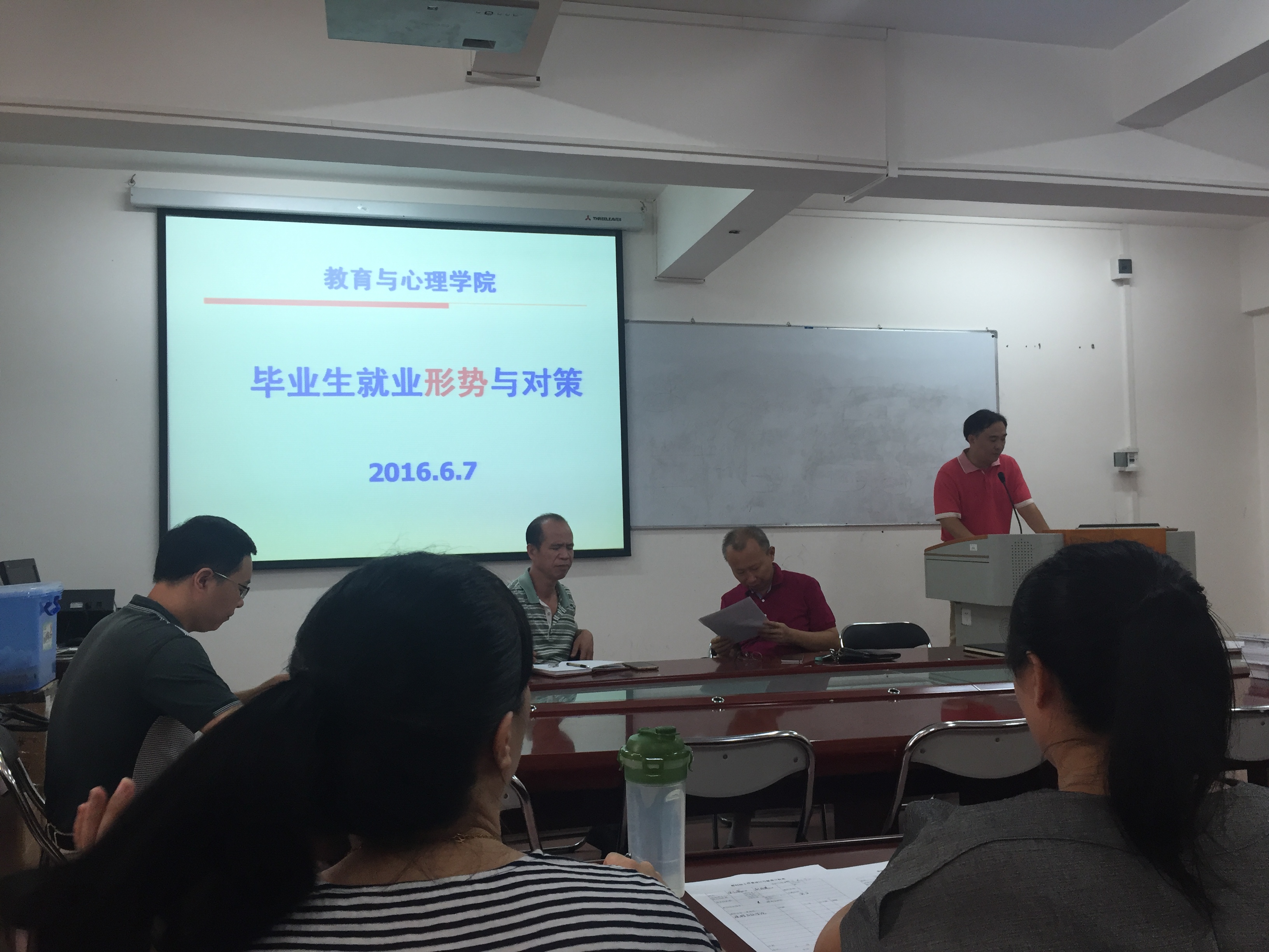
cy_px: 476
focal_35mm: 29
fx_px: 1063
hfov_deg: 61.7
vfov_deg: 48.2
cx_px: 634
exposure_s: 1/33
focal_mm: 4.15
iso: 32
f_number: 2.2
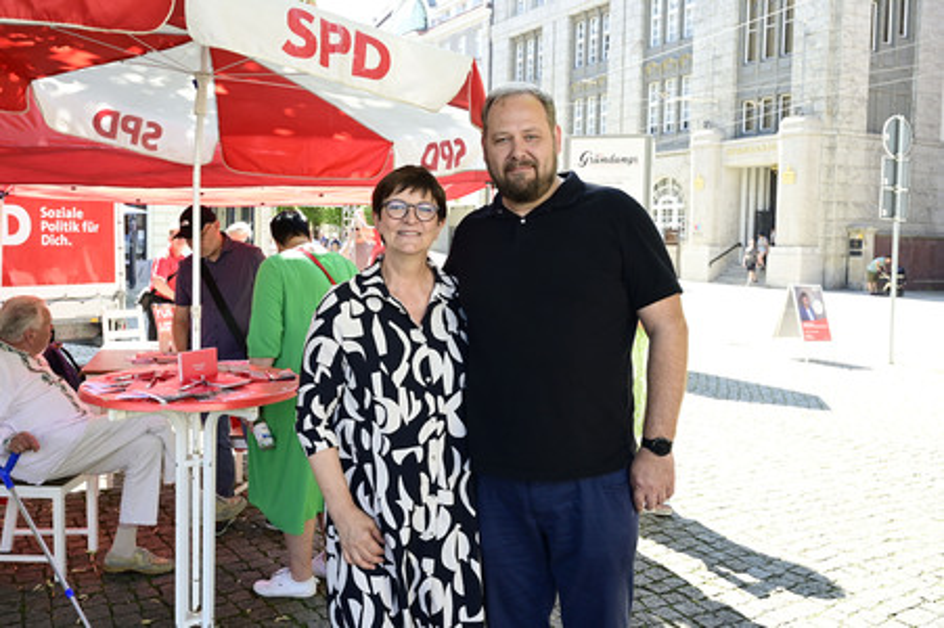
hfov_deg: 60.3
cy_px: 314
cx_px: 472
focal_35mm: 31
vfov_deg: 42.3
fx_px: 812
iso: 500
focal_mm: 31
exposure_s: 1/160
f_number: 7.1
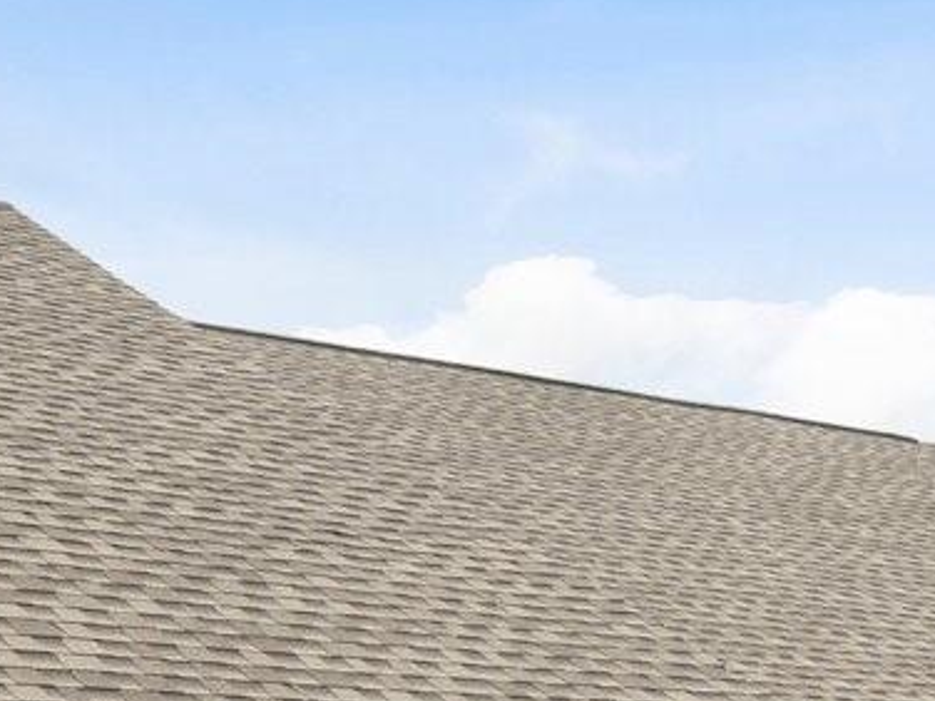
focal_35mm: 89
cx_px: 883
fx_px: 2404
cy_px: 1003
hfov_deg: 21.4
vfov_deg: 15.5
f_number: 16
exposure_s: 1/80
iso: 400
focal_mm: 17
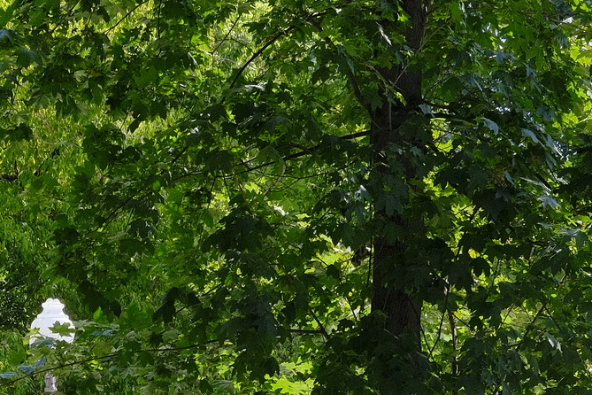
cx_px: 36
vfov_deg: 8.5
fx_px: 2582
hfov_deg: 13.0
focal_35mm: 157
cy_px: 606
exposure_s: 1/500
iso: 640
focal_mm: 34.2
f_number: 5.6
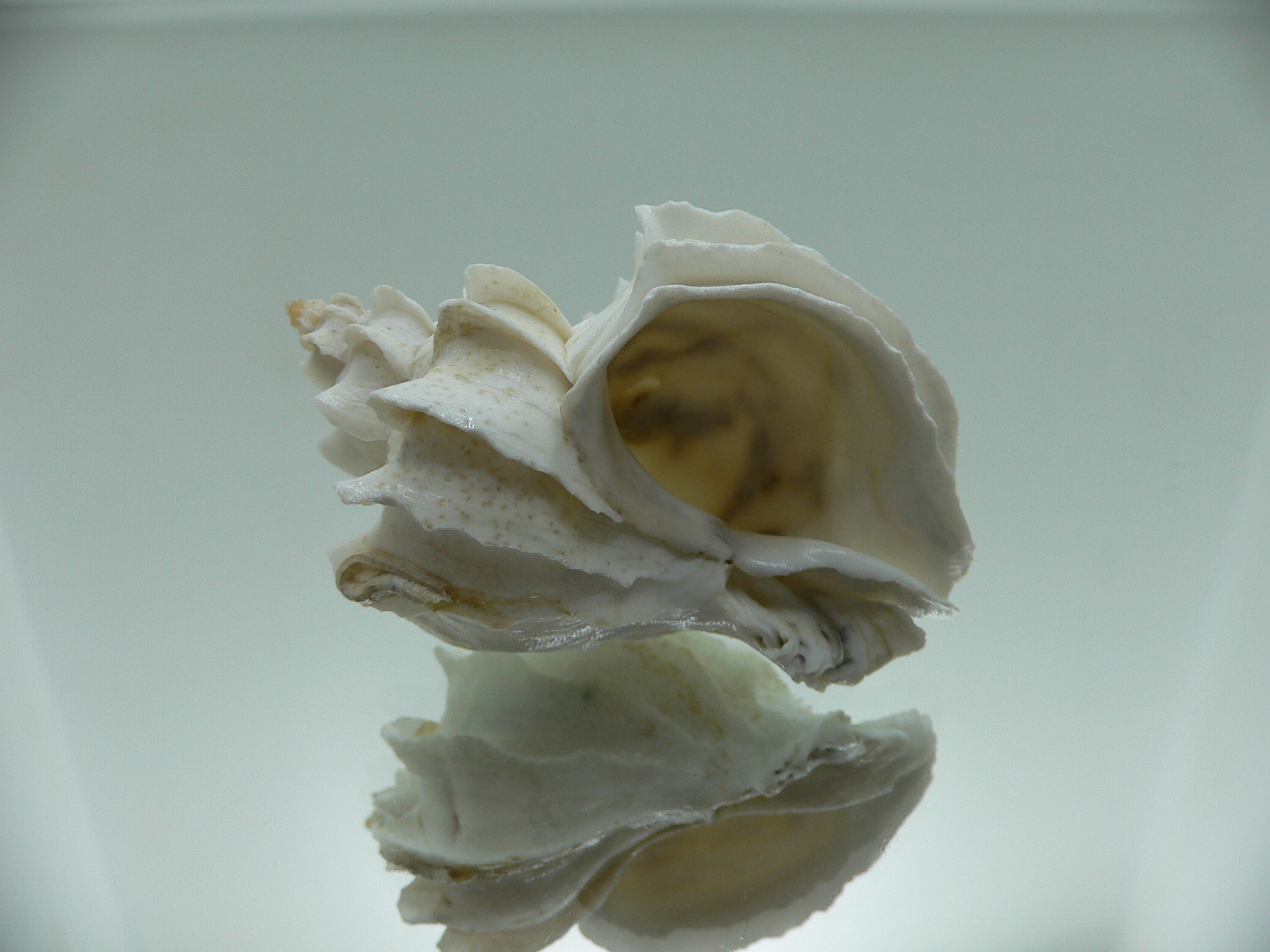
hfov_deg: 52.6
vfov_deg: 40.7
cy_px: 476
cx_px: 635
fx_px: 1284
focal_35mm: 35
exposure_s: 1/80
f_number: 2.8
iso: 80
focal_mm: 4.6
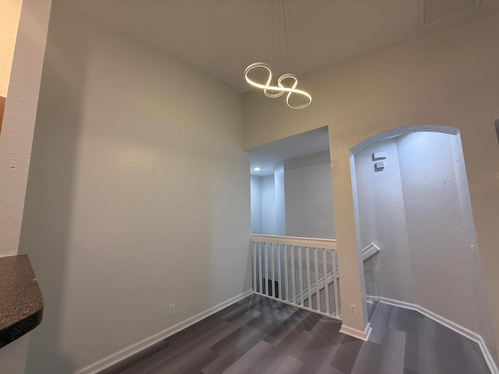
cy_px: 187
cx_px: 250
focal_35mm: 14
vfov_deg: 85.7
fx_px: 202
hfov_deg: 102.1
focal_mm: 2.22
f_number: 2.2
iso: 320
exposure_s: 1/120
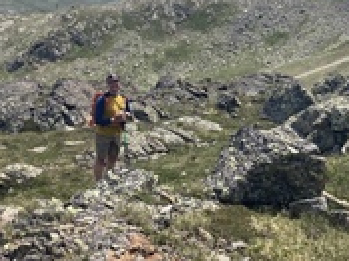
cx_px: 263
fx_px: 645
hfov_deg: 29.8
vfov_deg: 22.4
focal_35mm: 64
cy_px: 32
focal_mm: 3.99
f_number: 1.8
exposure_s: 1/3040
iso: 25
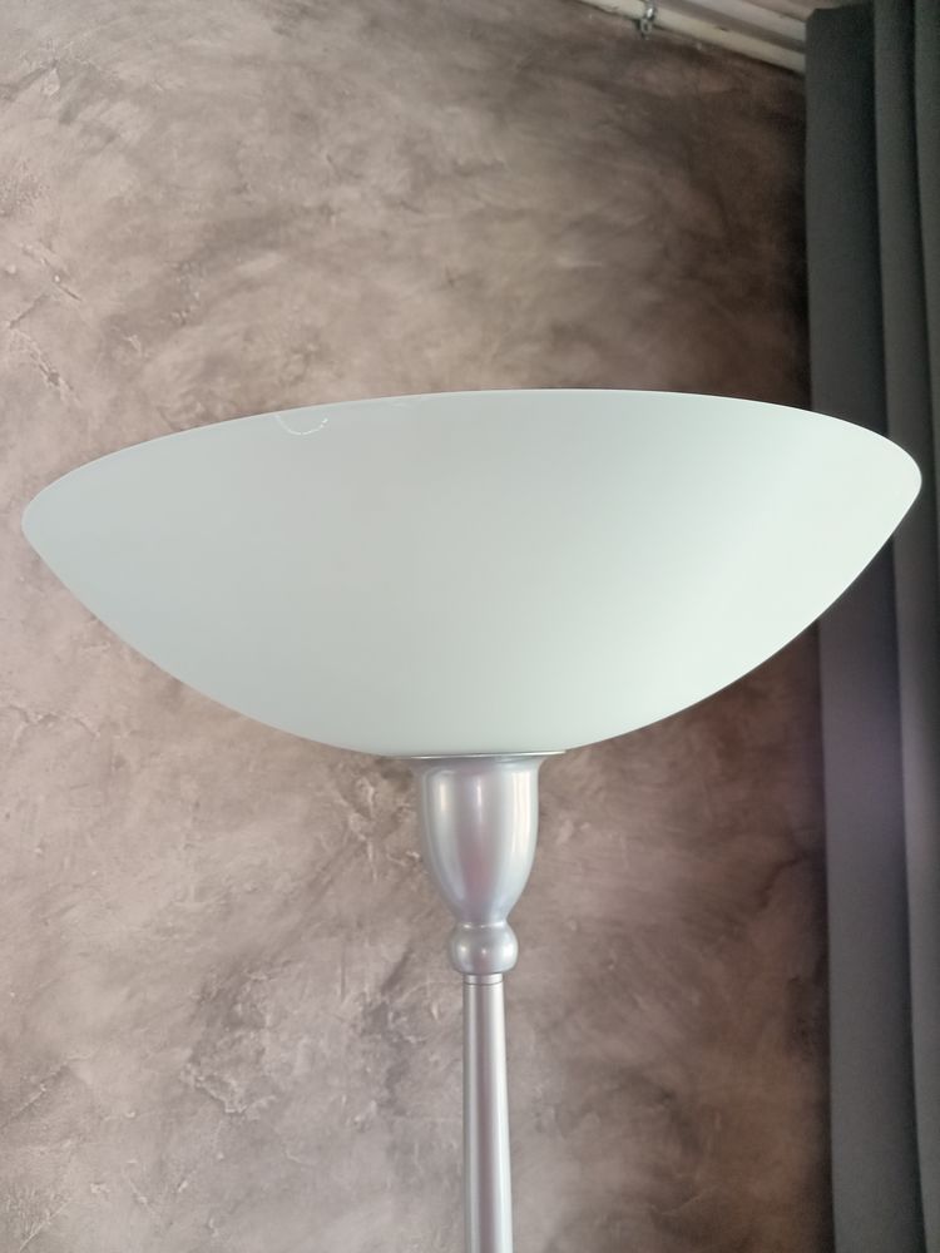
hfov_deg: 54.9
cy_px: 626
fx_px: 905
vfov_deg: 69.4
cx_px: 470
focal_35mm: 25
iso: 627
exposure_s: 1/25
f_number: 1.8
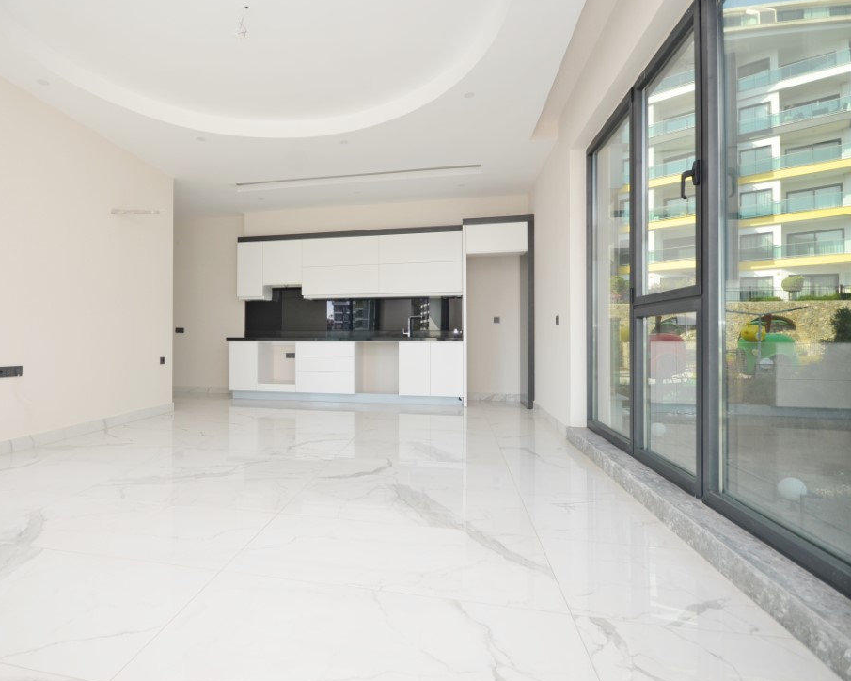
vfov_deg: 73.8
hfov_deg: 85.4
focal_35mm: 18
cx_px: 344
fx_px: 453
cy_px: 325
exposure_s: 1/125
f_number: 5.6
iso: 160
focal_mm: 10
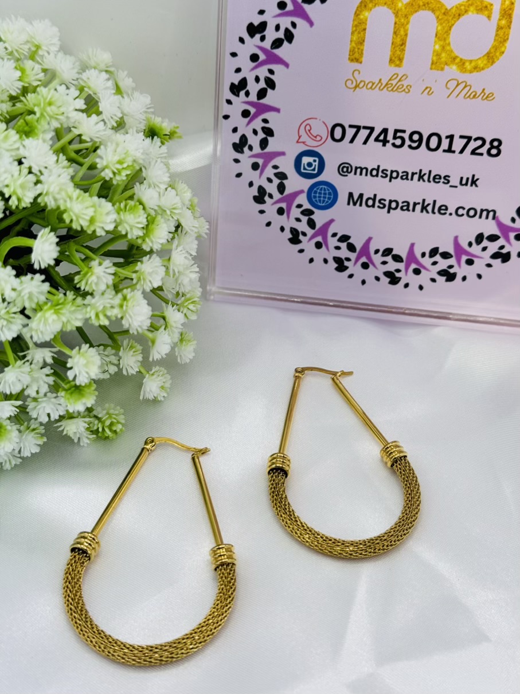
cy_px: 347
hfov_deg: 30.3
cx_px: 260
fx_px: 961
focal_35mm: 48
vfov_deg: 39.7
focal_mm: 6.76
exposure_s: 1/101
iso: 64
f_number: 1.78
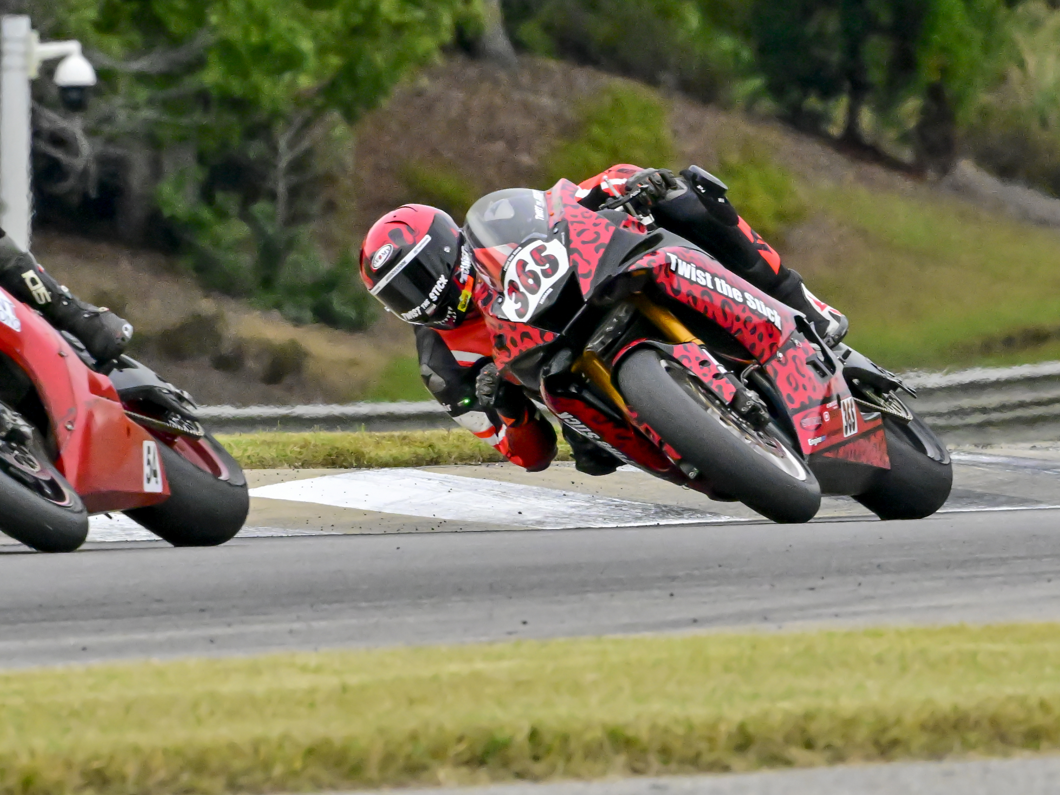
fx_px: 36900
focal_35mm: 1205
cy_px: 424
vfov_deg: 1.2
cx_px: 609
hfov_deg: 1.6
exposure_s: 1/1250
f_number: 16
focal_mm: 560
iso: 10000
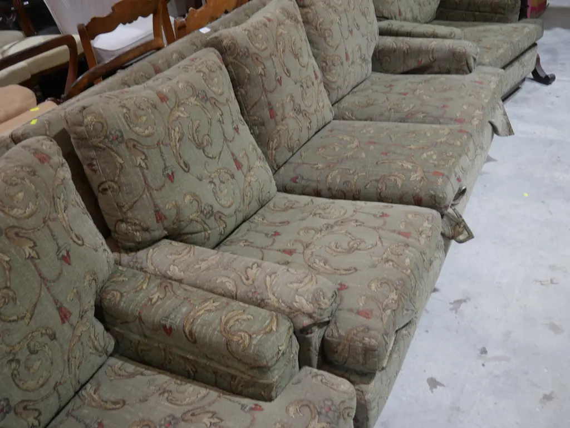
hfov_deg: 49.0
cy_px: 214
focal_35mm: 38
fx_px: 626
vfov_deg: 37.8
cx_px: 285
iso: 320
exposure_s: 1/60
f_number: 4.1
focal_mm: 19
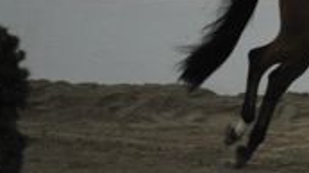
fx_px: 6353
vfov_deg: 1.6
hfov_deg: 2.8
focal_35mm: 776
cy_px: -55
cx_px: 530
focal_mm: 200
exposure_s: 1/1000
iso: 6400
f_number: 2.8
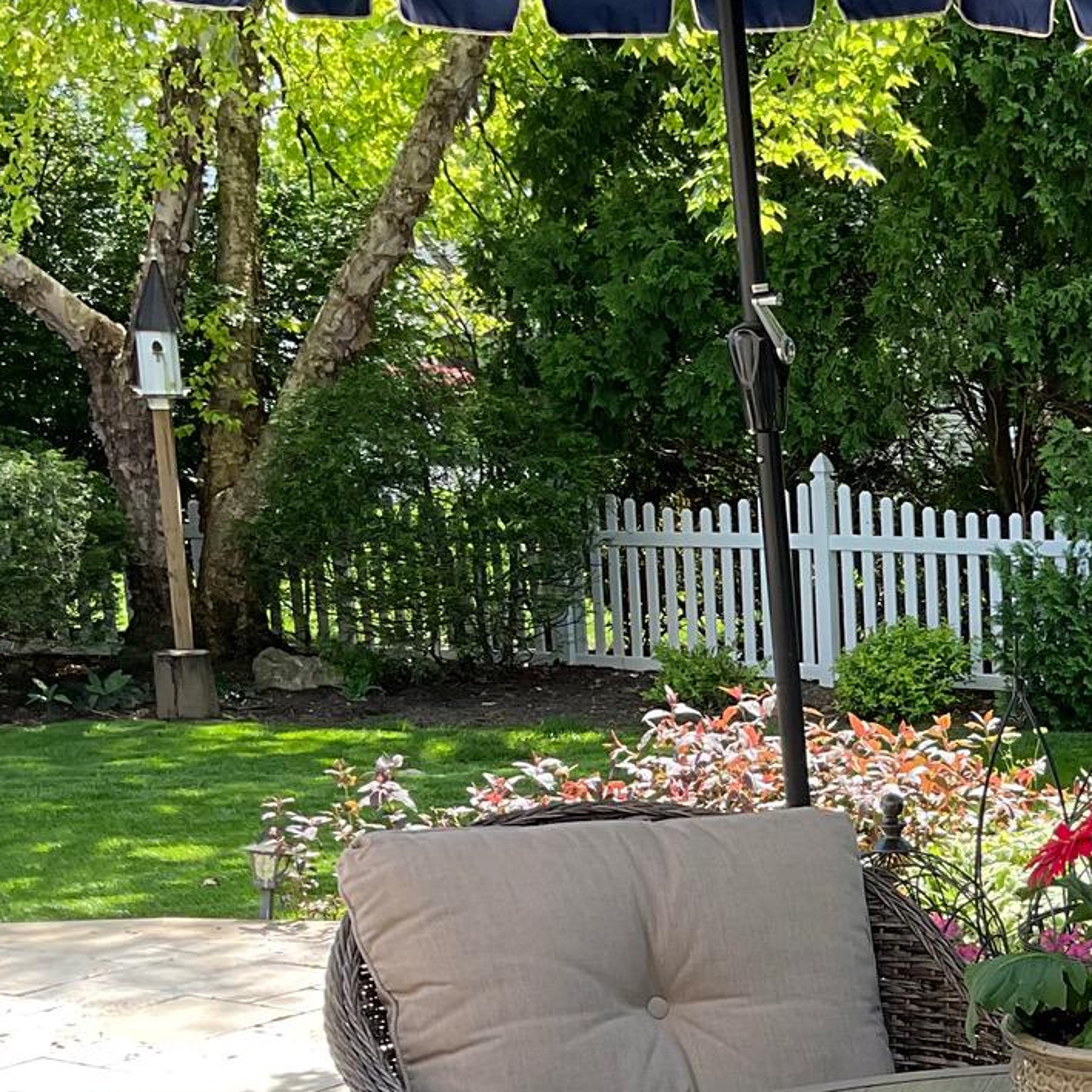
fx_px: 2641
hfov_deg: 22.2
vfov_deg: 22.4
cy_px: 1103
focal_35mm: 74
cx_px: 1171
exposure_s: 1/251
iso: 16
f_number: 1.8
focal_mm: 3
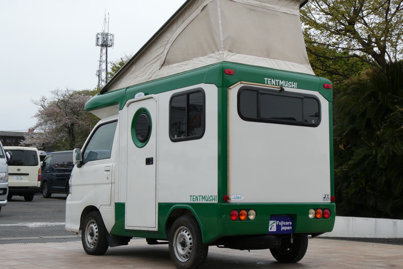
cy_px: 122
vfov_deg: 22.6
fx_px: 672
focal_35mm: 60
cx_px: 201
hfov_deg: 33.4
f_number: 4.2
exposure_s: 1/200
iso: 80
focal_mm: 10.3
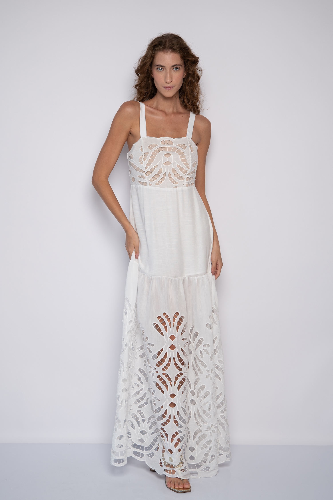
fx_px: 722
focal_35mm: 52
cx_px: 166
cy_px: 250
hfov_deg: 26.0
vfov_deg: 38.2
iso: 250
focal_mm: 52
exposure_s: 1/160
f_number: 4
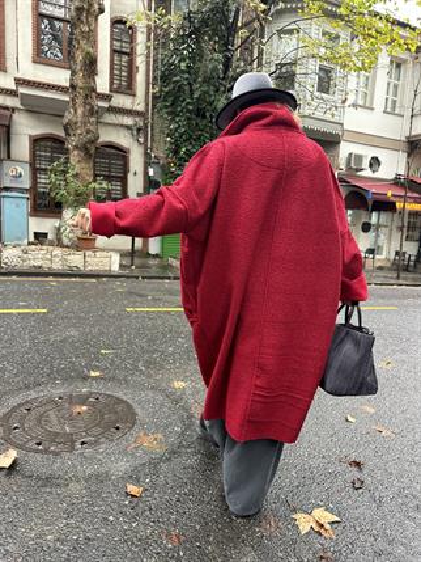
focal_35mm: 24
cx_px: 210
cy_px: 281
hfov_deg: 56.8
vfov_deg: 71.6
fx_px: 389
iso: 160
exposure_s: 1/121
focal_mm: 6.86
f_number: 1.78
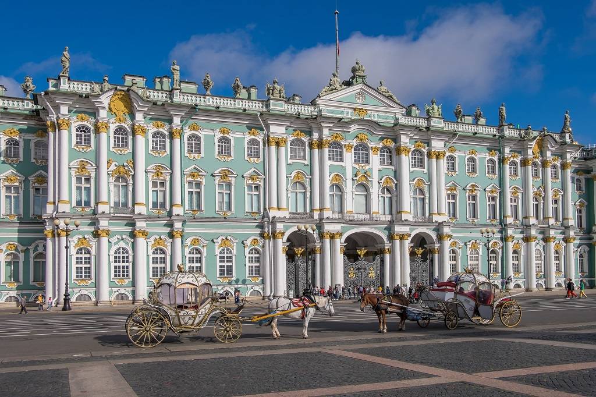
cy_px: 198
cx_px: 298
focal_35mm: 31
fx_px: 513
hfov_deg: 60.3
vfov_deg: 42.3
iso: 200
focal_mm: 20.8
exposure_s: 1/600
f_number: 8
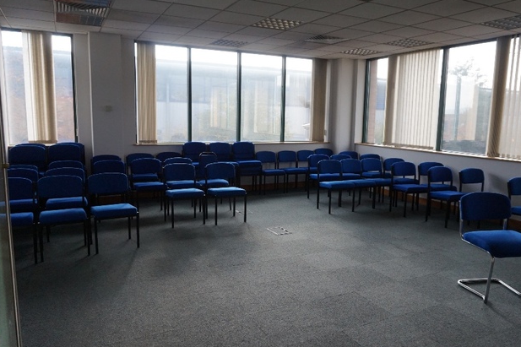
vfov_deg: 46.4
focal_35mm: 28
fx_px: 405
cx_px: 279
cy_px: 179
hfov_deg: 65.4
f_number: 4
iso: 1000
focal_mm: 16
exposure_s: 1/160
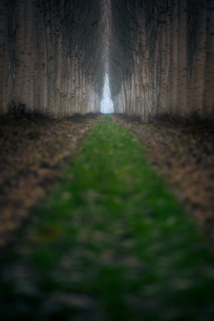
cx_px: 107
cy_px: 160
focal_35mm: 200
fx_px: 1781
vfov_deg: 10.3
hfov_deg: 6.9
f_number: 2.8
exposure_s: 1/500
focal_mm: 200
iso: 100
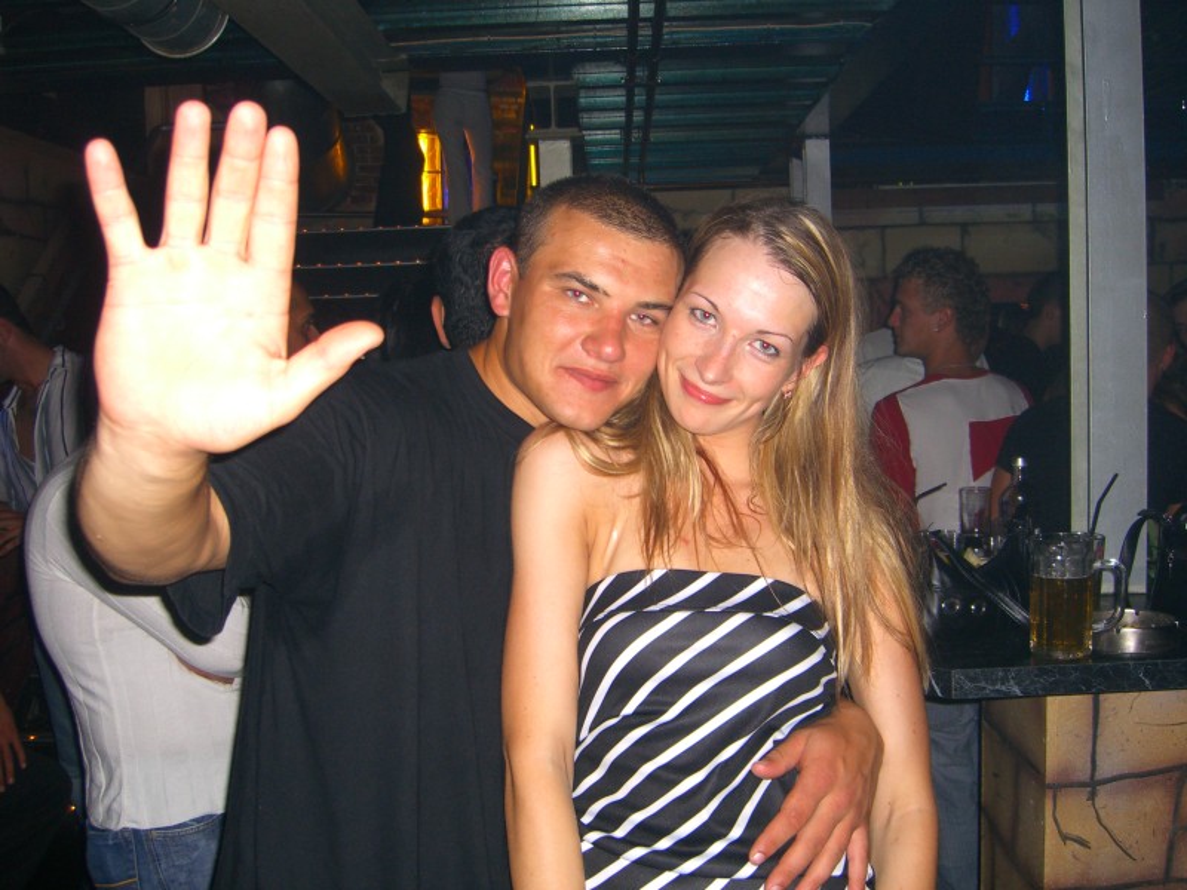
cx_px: 594
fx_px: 1303
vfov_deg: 37.7
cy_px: 445
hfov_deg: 49.0
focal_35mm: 38
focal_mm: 7.9
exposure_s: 1/60
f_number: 2.8
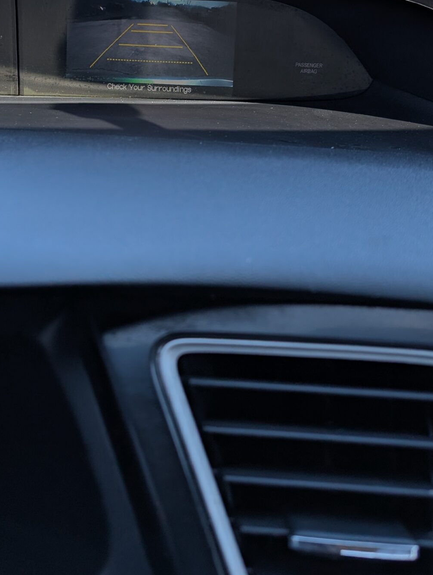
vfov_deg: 39.9
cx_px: 177
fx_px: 765
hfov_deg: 31.5
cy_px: 135
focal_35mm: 46
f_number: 1.68
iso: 15
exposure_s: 1/569
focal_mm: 6.9
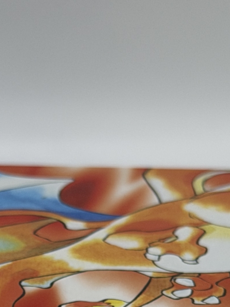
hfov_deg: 8.1
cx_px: 60
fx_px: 1613
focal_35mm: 182
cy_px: 395
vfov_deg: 10.6
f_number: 1.78
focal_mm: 6.76
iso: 64
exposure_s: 1/472
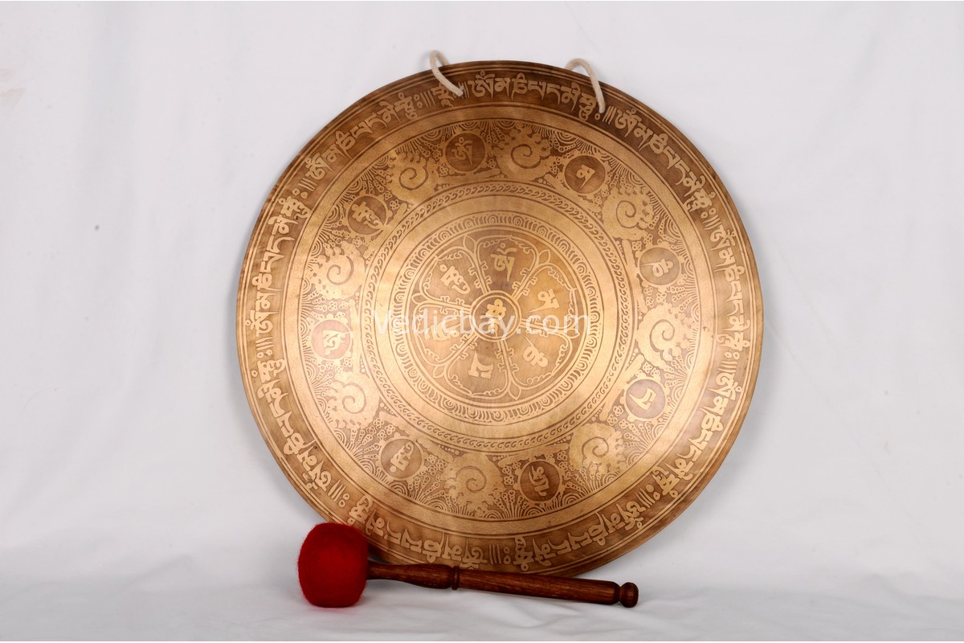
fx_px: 2811
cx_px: 482
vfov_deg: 13.0
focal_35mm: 105
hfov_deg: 19.5
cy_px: 322
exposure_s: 1/125
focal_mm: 70
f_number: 29
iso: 200
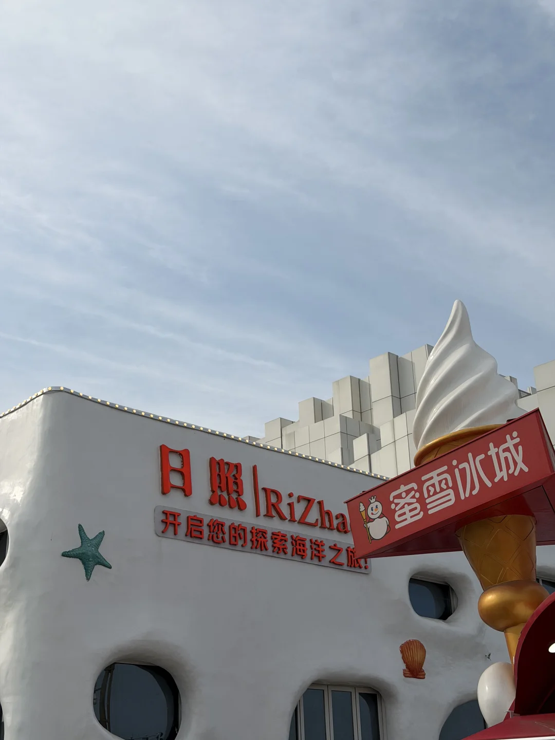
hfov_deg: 30.3
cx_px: 278
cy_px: 370
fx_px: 1026
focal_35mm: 48
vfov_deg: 39.7
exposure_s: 1/7874
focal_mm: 6.76
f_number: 1.78
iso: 64
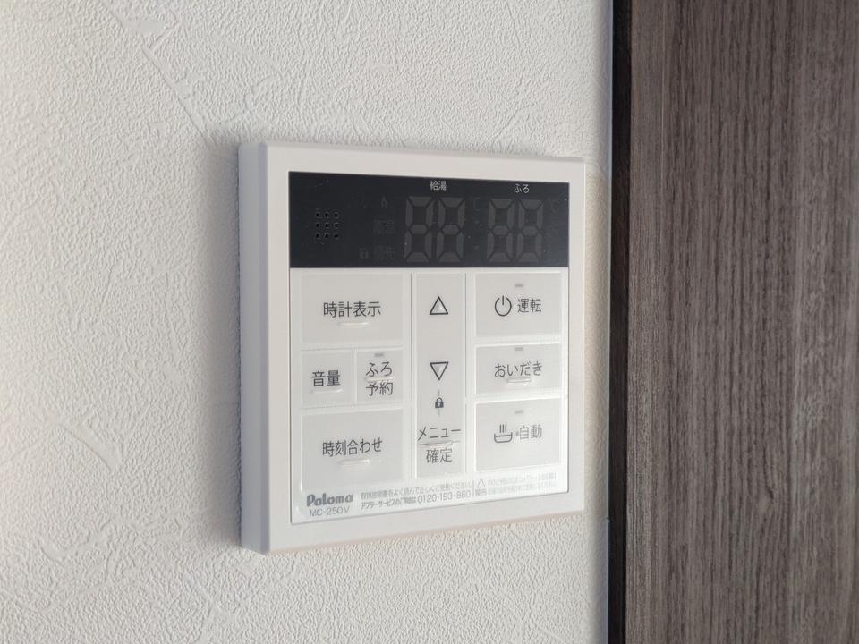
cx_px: 430
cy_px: 322
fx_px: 1266
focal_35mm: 51
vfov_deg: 28.6
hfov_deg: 37.5
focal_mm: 5.43
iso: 81
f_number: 1.89
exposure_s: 1/120
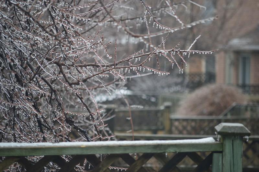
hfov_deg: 6.9
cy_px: 86
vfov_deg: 4.6
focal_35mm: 300
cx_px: 130
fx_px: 2157
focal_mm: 200
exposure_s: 1/15
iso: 100
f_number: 5.6
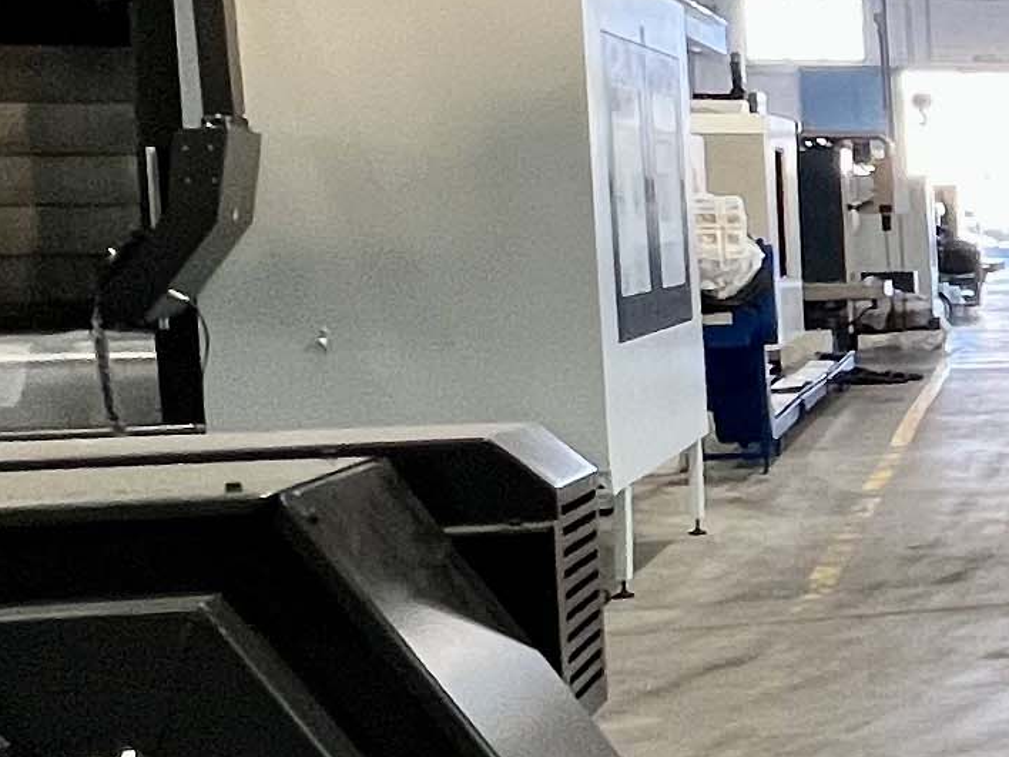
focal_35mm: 74
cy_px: 385
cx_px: 2048
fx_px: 2157
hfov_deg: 17.8
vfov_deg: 19.9
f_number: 1.8
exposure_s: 1/50
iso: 160
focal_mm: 1.57
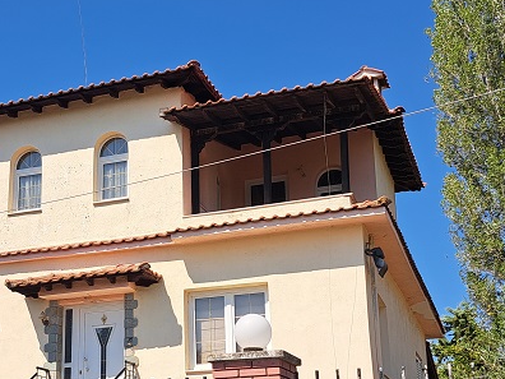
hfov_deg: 33.8
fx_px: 817
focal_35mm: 56
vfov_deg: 25.7
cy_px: 296
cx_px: 141
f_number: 1.8
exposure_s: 1/1513
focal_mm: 5.23
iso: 50
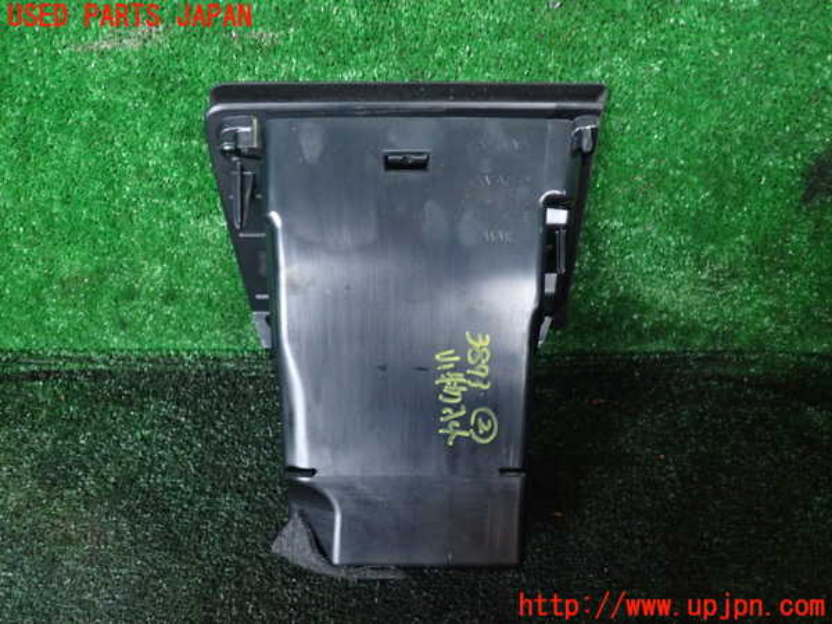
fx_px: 721
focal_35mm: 30
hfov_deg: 60.0
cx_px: 416
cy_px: 312
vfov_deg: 46.8
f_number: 2.3
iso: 800
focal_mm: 5.4
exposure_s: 1/20
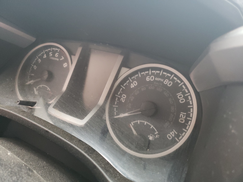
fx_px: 183
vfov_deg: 53.1
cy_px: 91
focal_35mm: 26
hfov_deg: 67.3
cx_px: 122
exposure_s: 1/40
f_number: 1.5
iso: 314
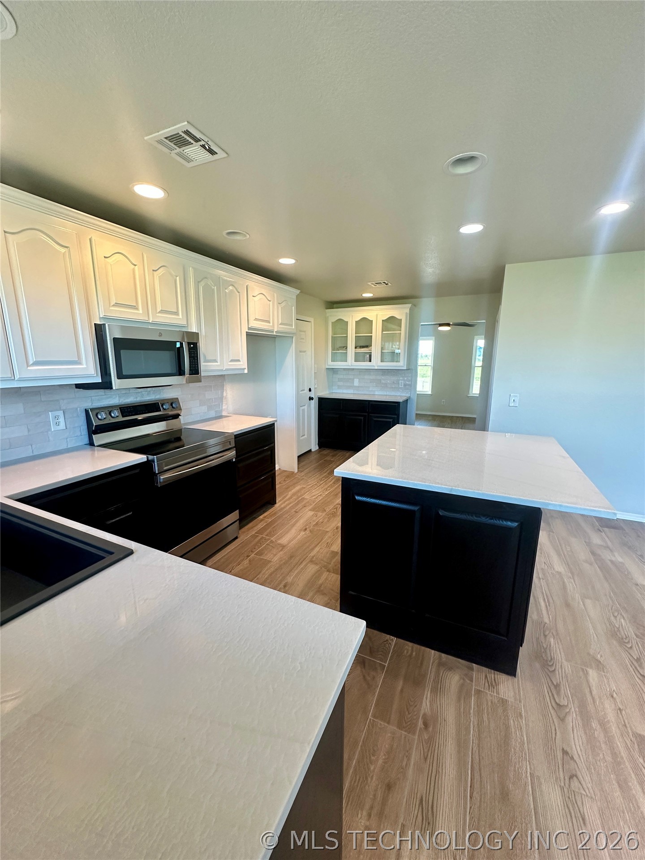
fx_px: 348
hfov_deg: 85.7
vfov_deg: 102.1
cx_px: 322
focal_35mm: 14
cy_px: 430
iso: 250
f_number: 2.2
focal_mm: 2.22
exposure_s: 1/120
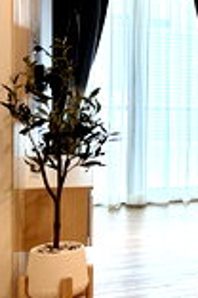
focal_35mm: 64
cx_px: 379
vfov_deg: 31.3
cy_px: 122
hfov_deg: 16.8
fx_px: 528
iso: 125
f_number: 1.78
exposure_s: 1/100
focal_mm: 6.86
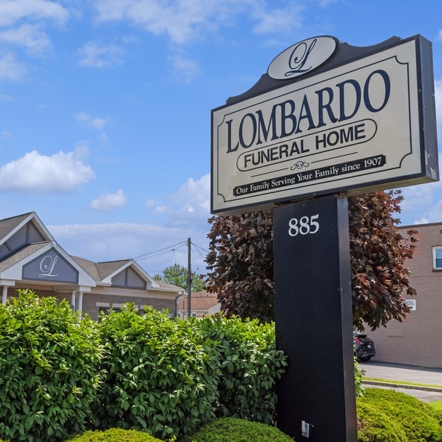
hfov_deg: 40.7
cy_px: 220
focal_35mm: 41
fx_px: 587
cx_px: 146
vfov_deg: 41.3
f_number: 6.3
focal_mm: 21
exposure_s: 1/2000
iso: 320
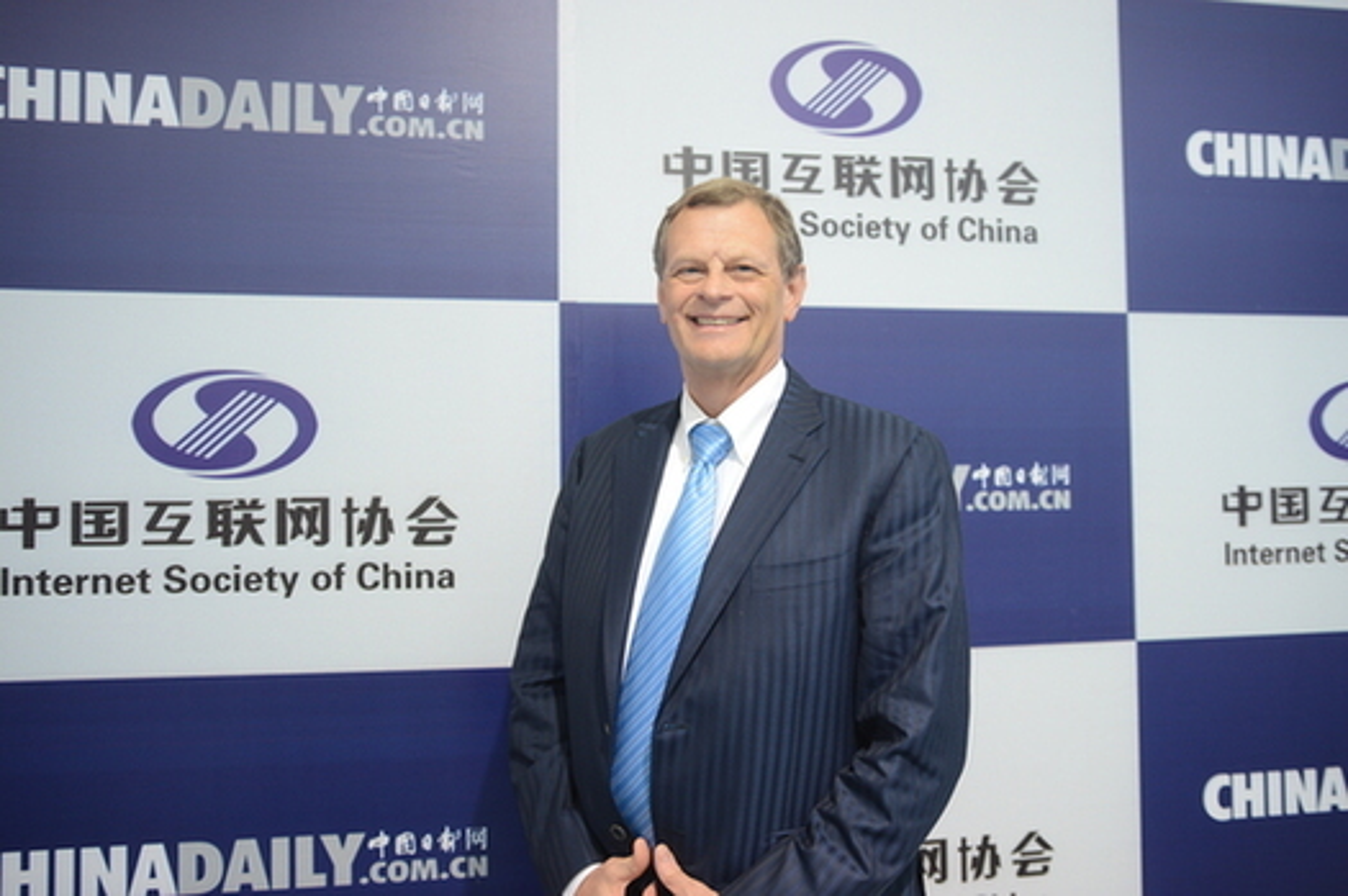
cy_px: 448
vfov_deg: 43.5
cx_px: 674
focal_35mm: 30
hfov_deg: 62.0
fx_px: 1122
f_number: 1.8
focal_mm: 20
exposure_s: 1/160
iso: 200
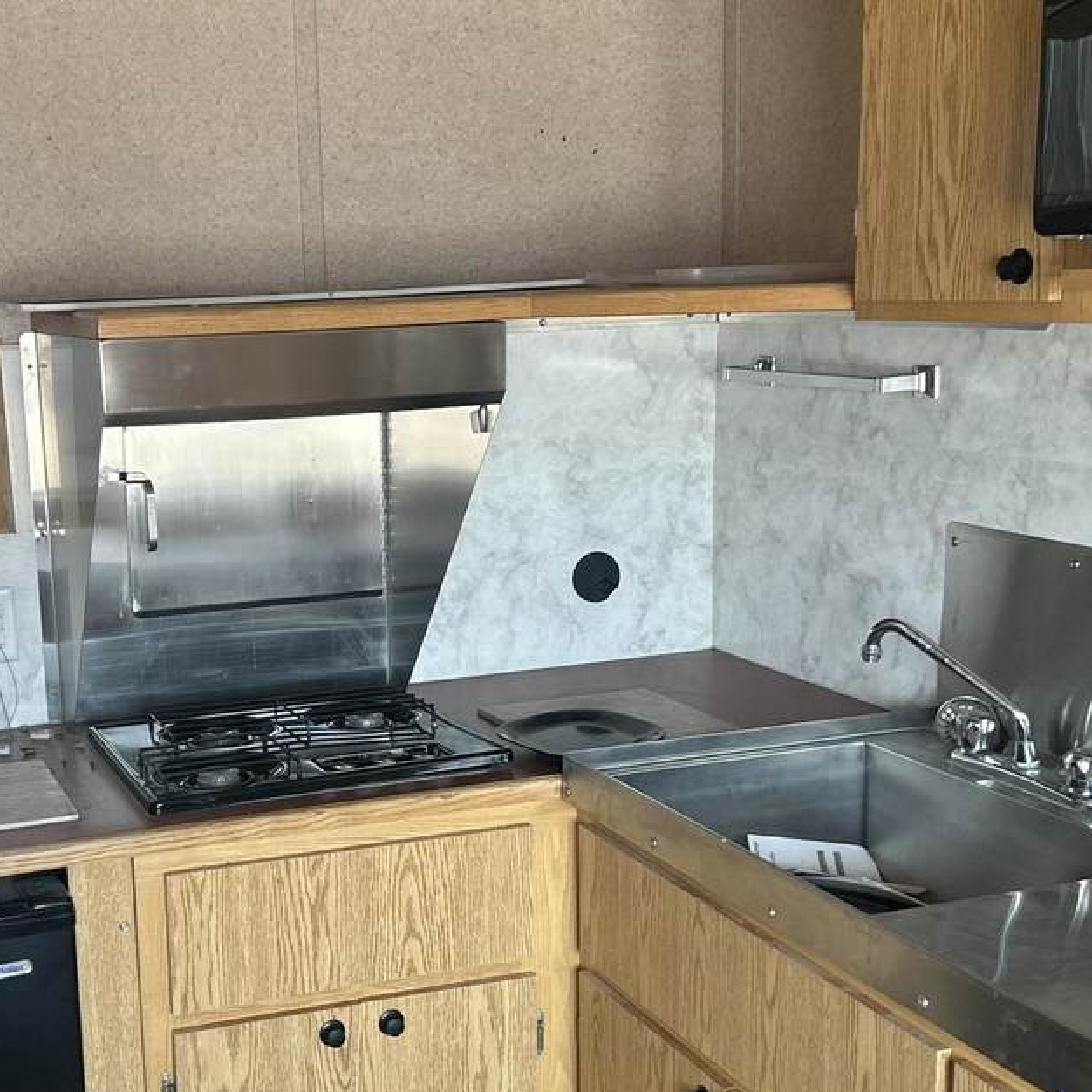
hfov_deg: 35.5
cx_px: 326
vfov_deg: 36.0
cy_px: 642
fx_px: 1677
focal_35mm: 47
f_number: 1.5
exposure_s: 1/121
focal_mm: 5.7
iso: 100
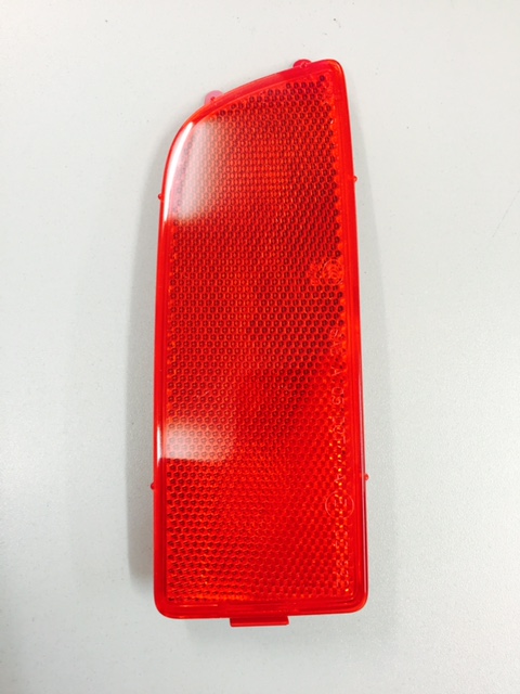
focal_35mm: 29
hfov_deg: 48.2
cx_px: 260
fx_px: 581
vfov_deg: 61.7
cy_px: 347
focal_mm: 4.15
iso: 125
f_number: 2.2
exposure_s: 1/33
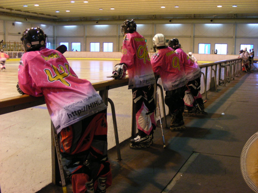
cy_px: 96
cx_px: 129
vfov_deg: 32.9
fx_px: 328
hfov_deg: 42.9
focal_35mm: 44
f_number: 3.5
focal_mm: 7.4
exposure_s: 1/13.5
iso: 200
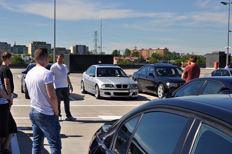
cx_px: 116
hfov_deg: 33.4
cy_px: 77
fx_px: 386
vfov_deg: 22.6
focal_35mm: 60
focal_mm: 40
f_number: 10
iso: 200
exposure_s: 1/400
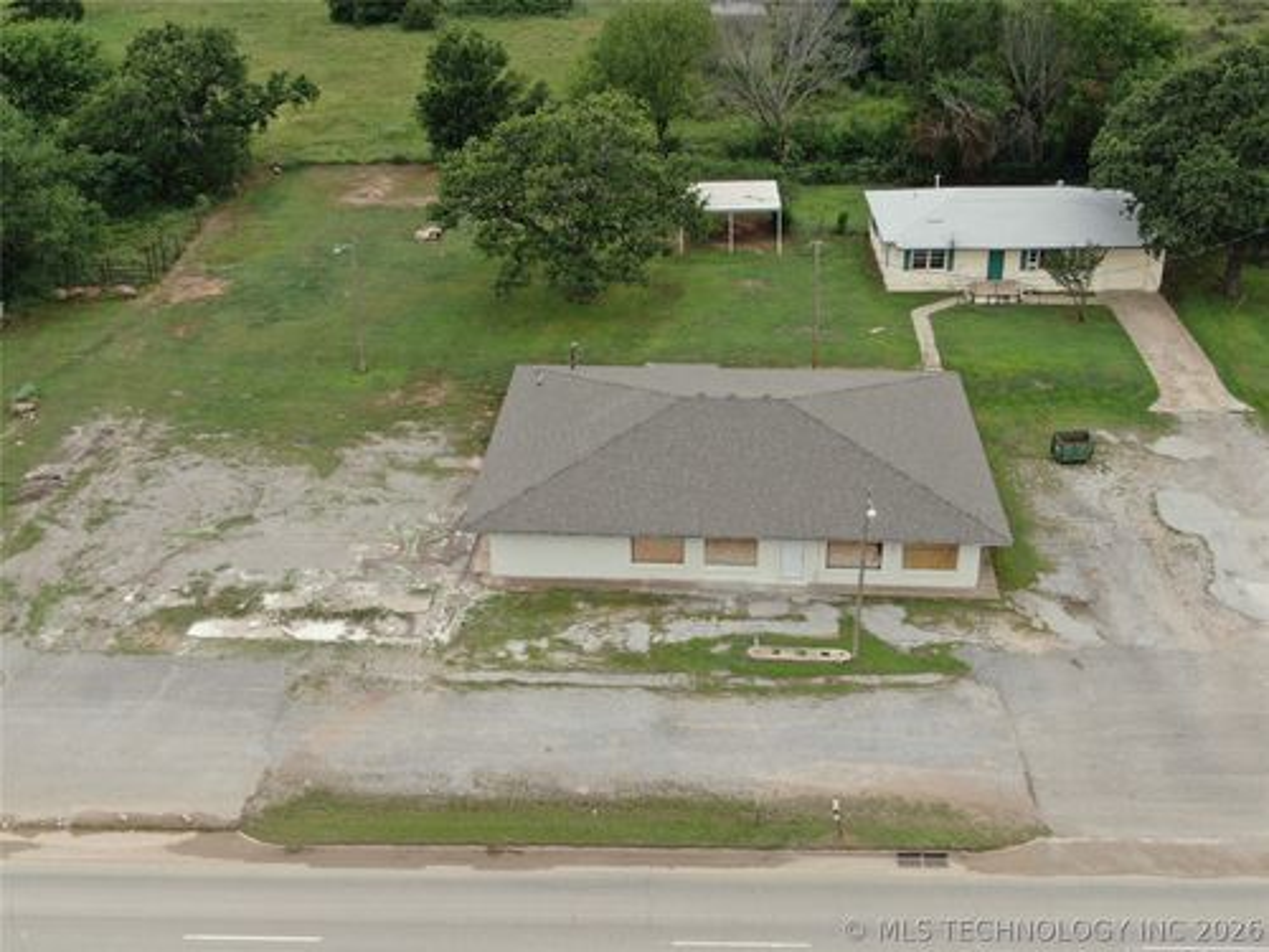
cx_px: 634
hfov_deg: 43.9
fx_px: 1576
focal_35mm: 43
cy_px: 476
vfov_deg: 33.6
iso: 100
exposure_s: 1/320
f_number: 3.6
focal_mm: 7.39
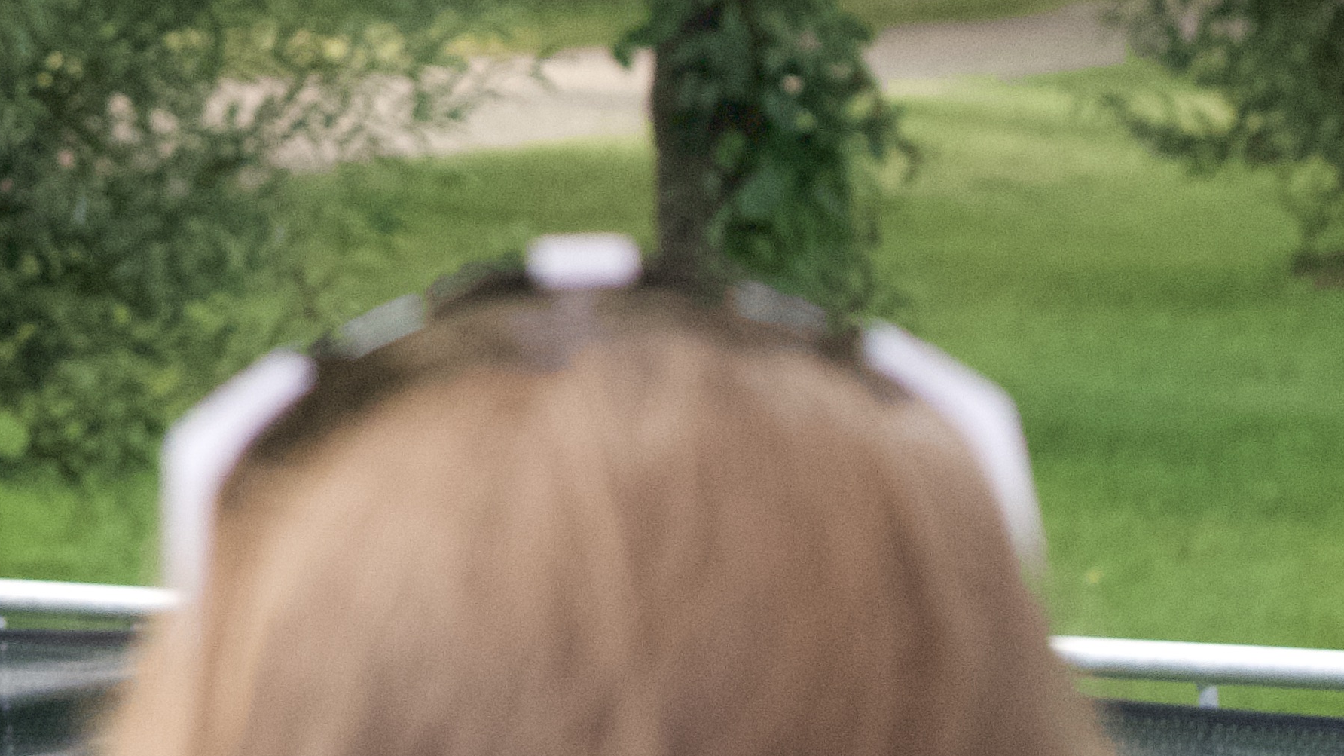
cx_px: -738
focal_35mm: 213
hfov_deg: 9.8
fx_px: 7590
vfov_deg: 5.7
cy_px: 77
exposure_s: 1/2000
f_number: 5
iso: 4000
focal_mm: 60
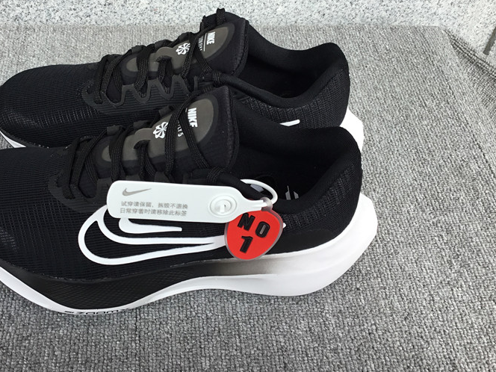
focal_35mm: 42
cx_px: 184
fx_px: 602
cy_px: 142
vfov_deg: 34.2
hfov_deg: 44.4
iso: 25
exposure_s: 1/351
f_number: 2.4
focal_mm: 3.3
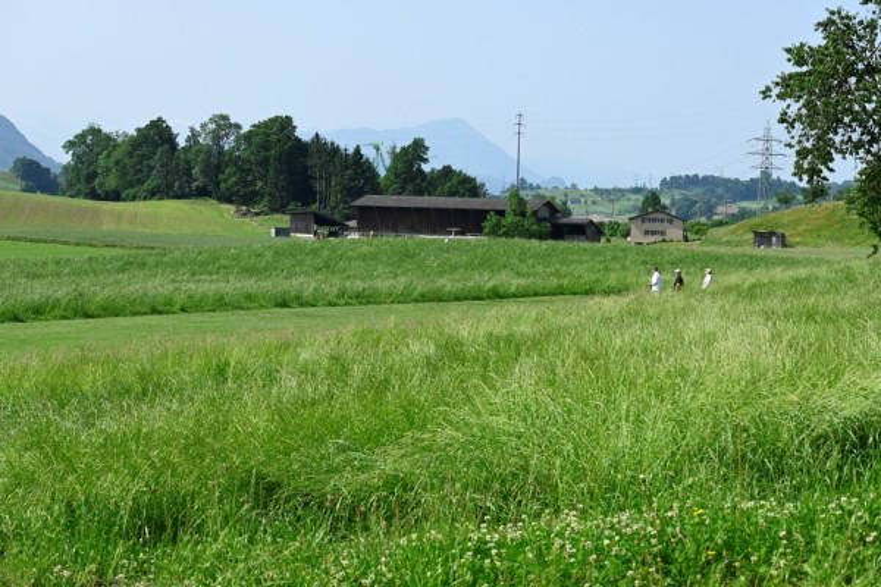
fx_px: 1835
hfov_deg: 27.0
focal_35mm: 75
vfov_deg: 18.2
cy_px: 294
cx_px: 440
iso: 320
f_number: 8
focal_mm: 50
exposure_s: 1/800
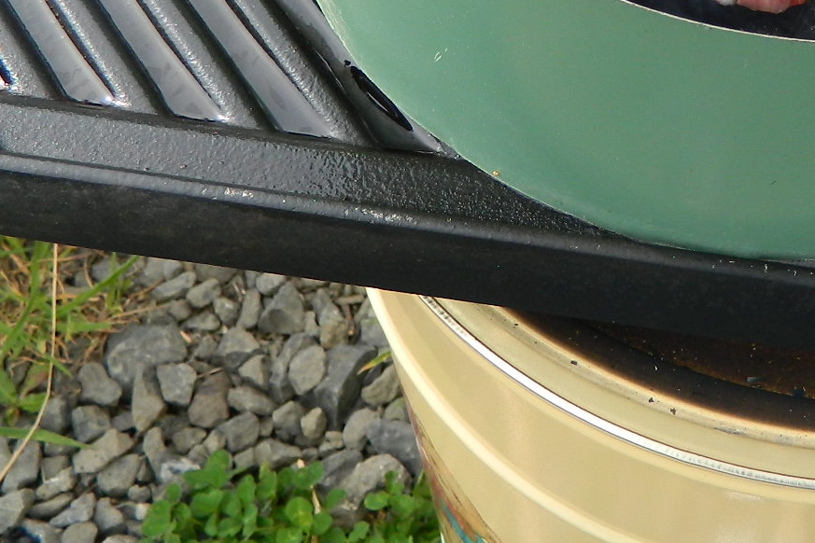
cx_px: 800
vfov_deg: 21.4
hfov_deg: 30.7
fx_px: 1381
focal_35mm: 61
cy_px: -6
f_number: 3.1
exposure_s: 1/250
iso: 80
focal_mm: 4.5
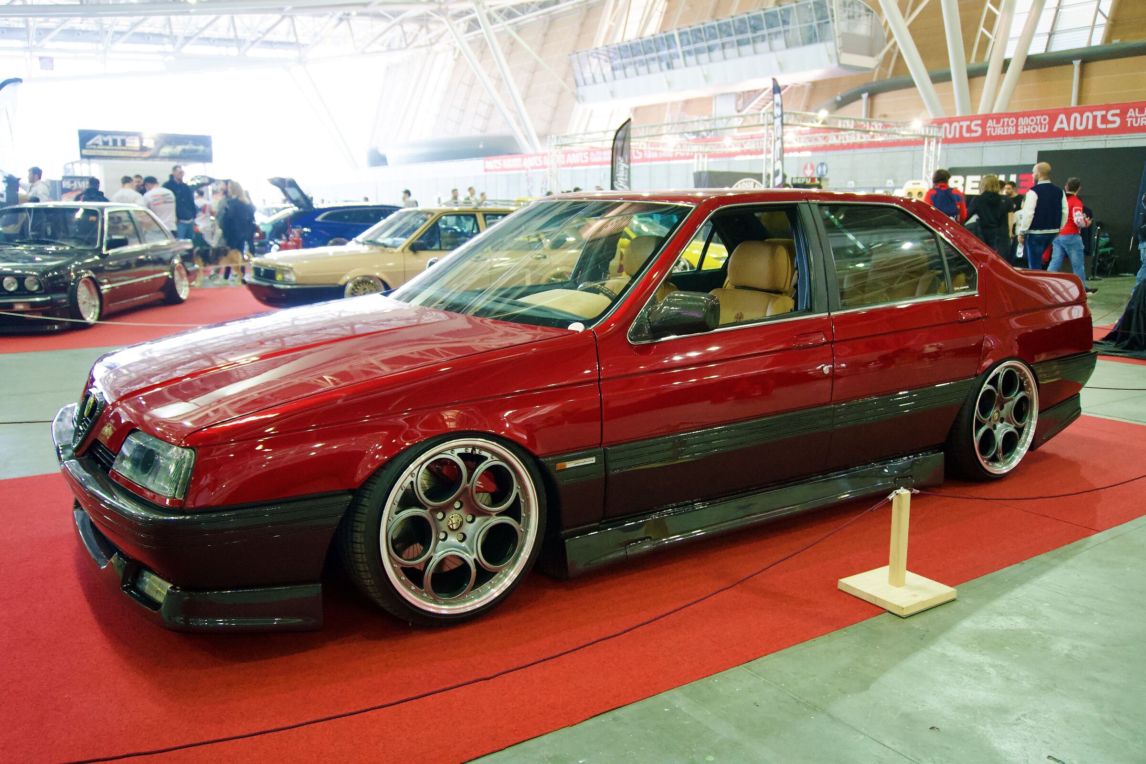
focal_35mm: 30
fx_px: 955
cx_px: 573
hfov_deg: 61.9
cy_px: 382
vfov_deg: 43.6
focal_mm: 20
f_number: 4
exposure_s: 1/160
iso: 3200
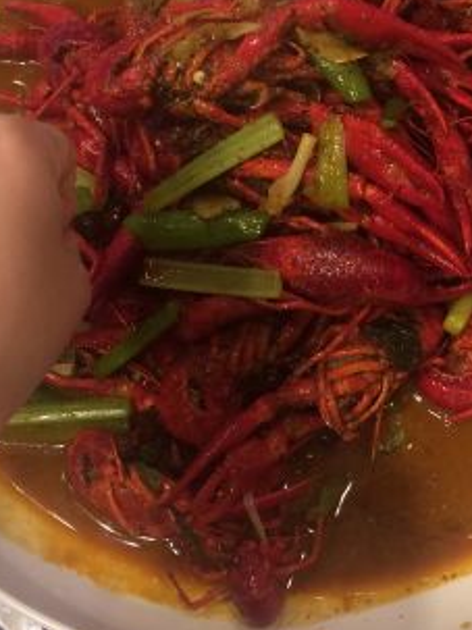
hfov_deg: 21.9
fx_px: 1219
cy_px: 252
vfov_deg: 28.9
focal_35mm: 67
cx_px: 290
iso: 50
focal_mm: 4.15
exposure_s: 1/33
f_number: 2.2
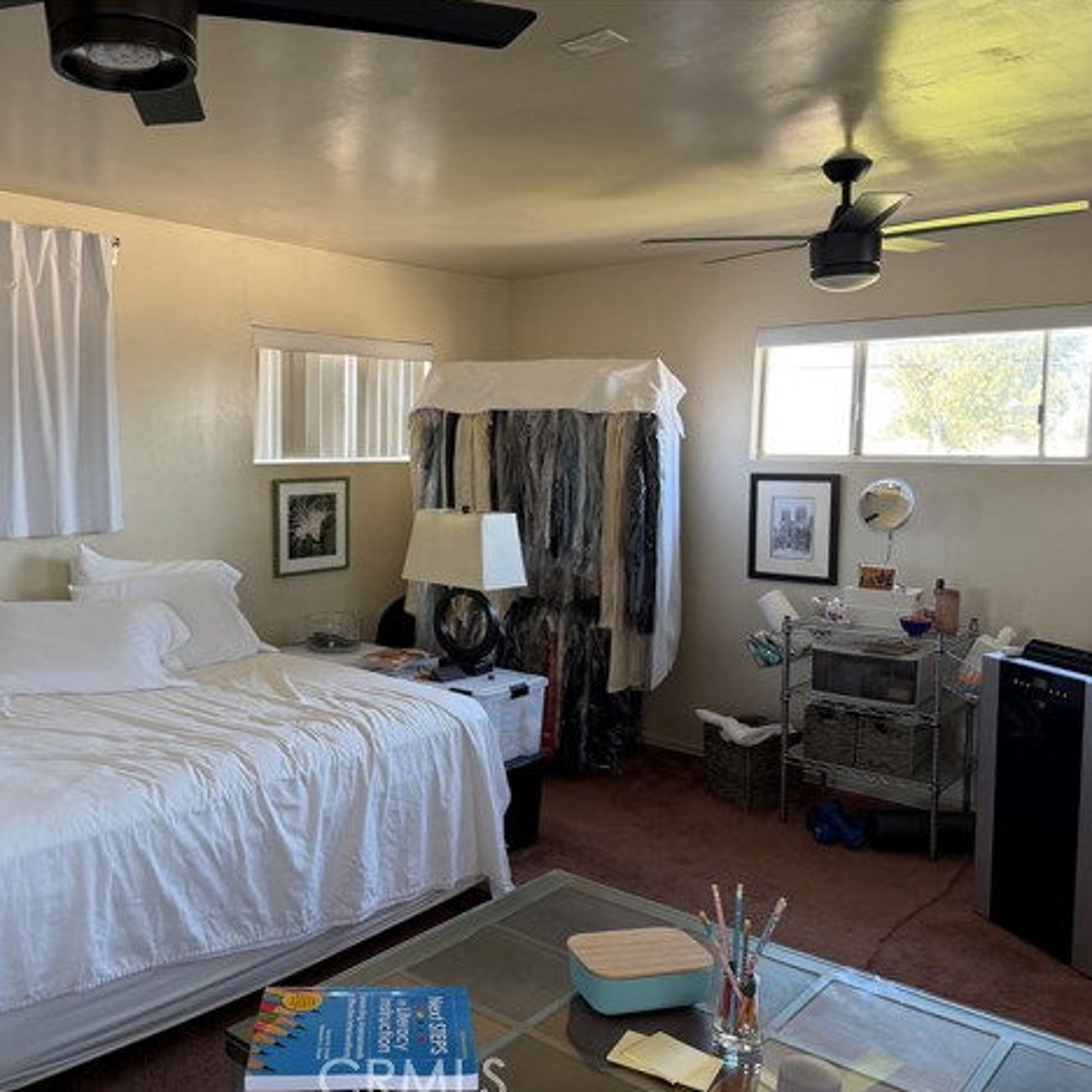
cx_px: 404
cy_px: 553
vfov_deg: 55.6
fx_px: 1035
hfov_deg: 54.9
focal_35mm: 29
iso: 160
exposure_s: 1/121
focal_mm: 6.76
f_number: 1.78
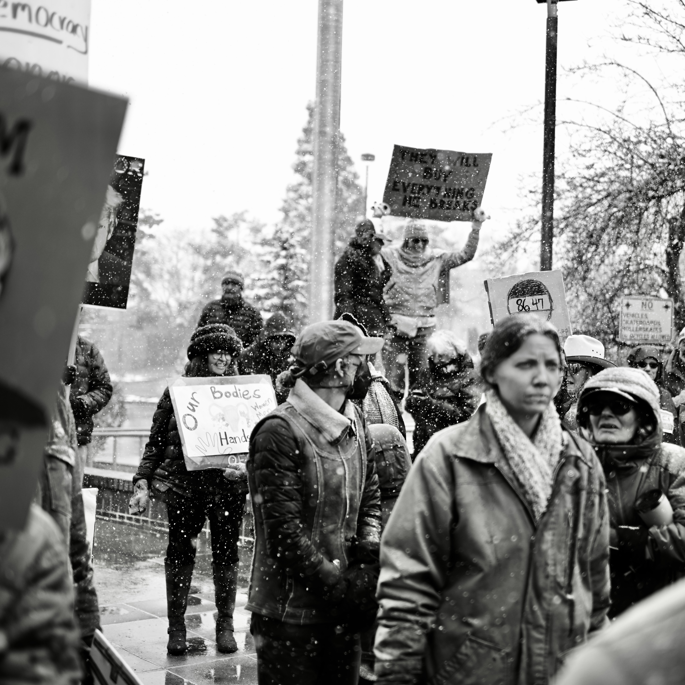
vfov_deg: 32.8
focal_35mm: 52
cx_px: 403
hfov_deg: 32.7
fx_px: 1164
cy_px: 337
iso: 100
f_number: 2
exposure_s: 1/800
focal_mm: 40
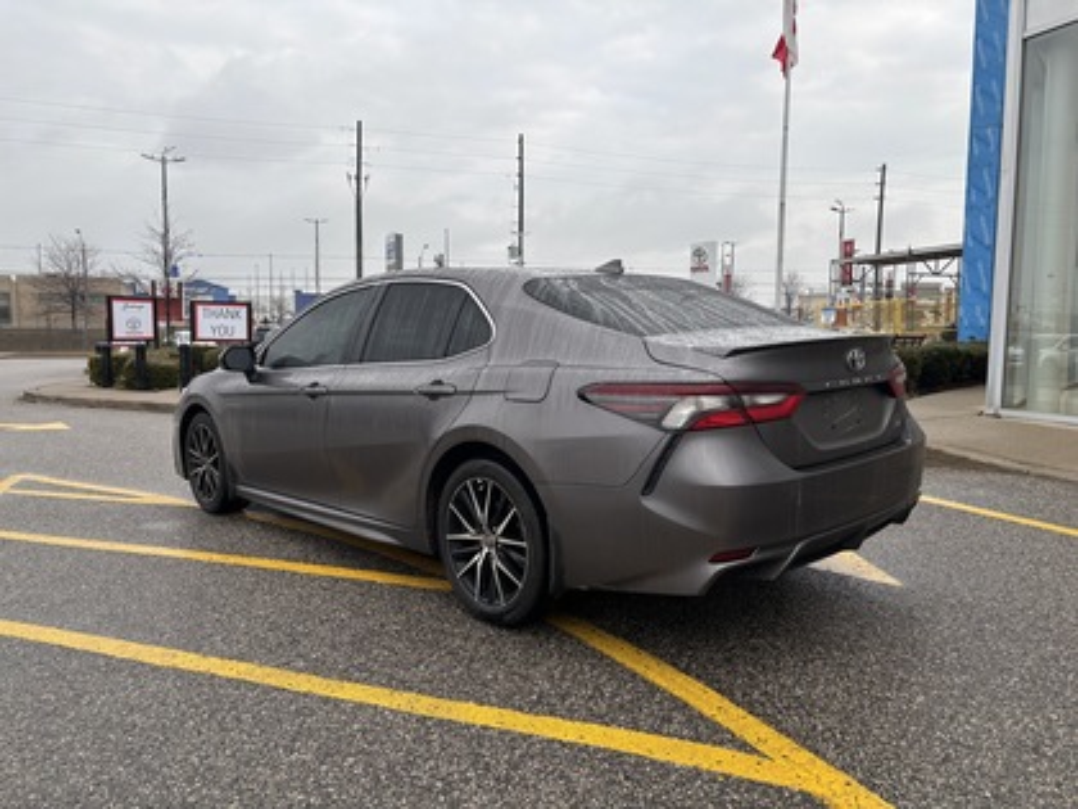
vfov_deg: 53.1
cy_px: 404
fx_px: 810
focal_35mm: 26
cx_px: 539
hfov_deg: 67.3
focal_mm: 5.96
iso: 50
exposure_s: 1/334
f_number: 1.6
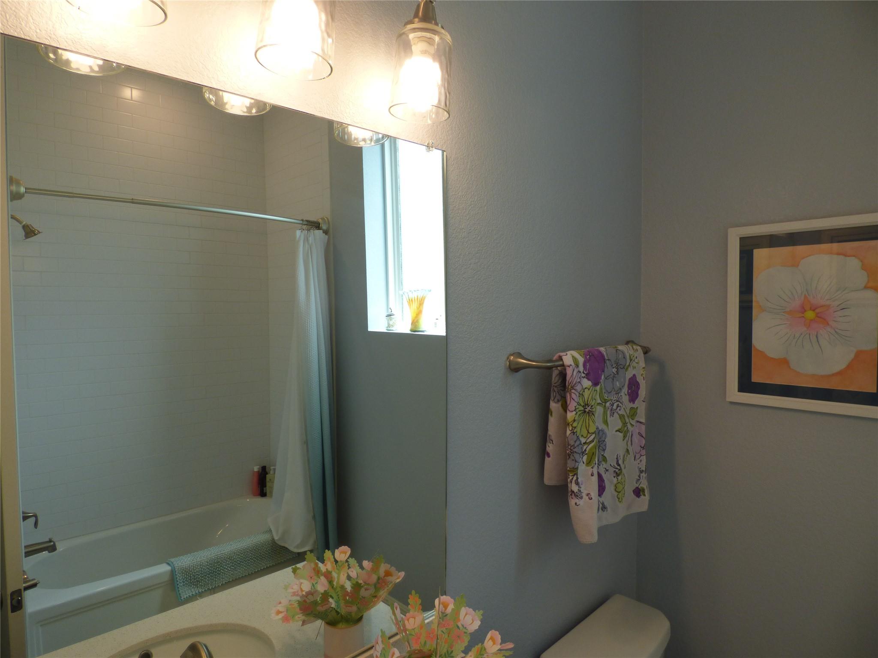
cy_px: 329
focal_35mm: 20
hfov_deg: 81.7
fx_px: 507
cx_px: 439
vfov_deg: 66.0
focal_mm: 3.58
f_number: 2.8
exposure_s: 1/125
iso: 100
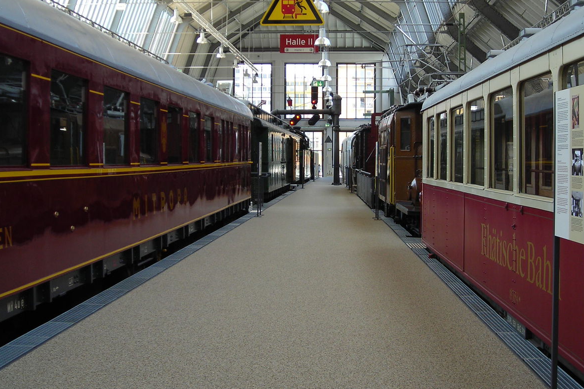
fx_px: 876
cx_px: 293
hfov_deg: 36.9
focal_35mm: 54
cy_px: 138
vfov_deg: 25.0
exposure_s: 1/48
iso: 50
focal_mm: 6.3
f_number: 3.2
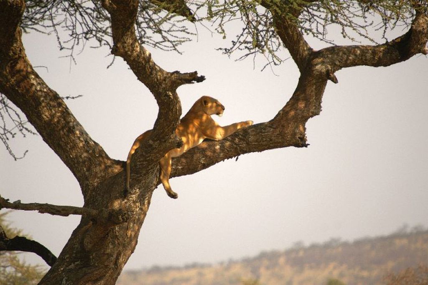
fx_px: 8909
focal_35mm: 750
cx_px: 214
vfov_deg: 1.8
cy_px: 142
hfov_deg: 2.8
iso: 100
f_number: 6.3
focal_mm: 500
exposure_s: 1/500
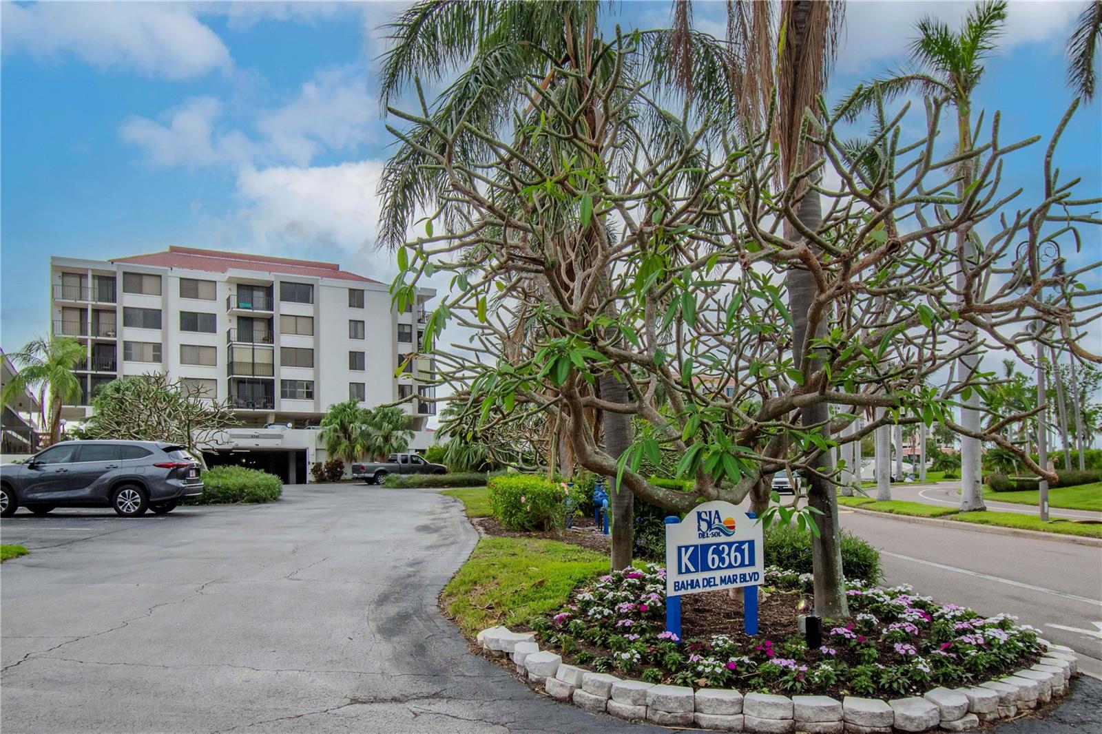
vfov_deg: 50.4
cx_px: 551
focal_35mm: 26
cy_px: 367
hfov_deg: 70.4
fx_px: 780
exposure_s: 1/2000
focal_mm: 17
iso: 500
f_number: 7.1
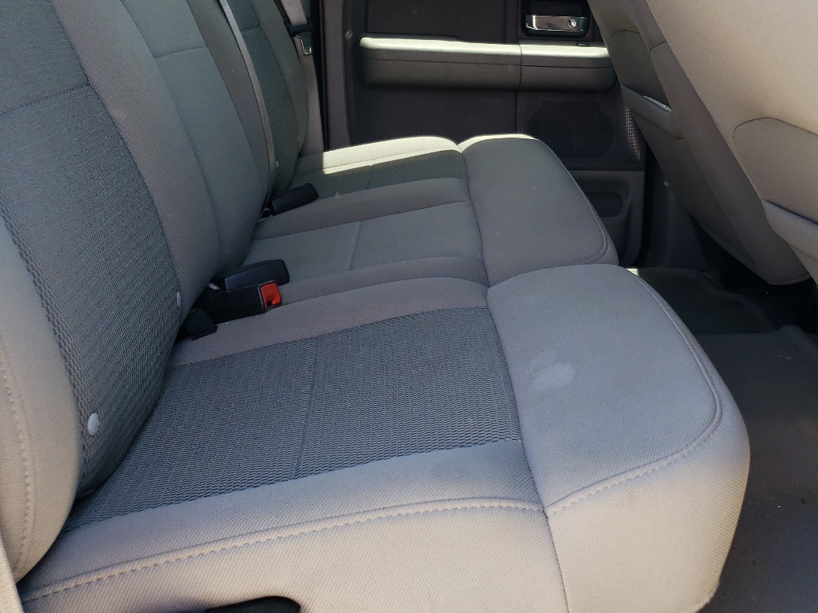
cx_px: 625
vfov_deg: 35.4
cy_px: 181
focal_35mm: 40
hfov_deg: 45.0
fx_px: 945
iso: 50
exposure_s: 1/204
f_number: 1.5
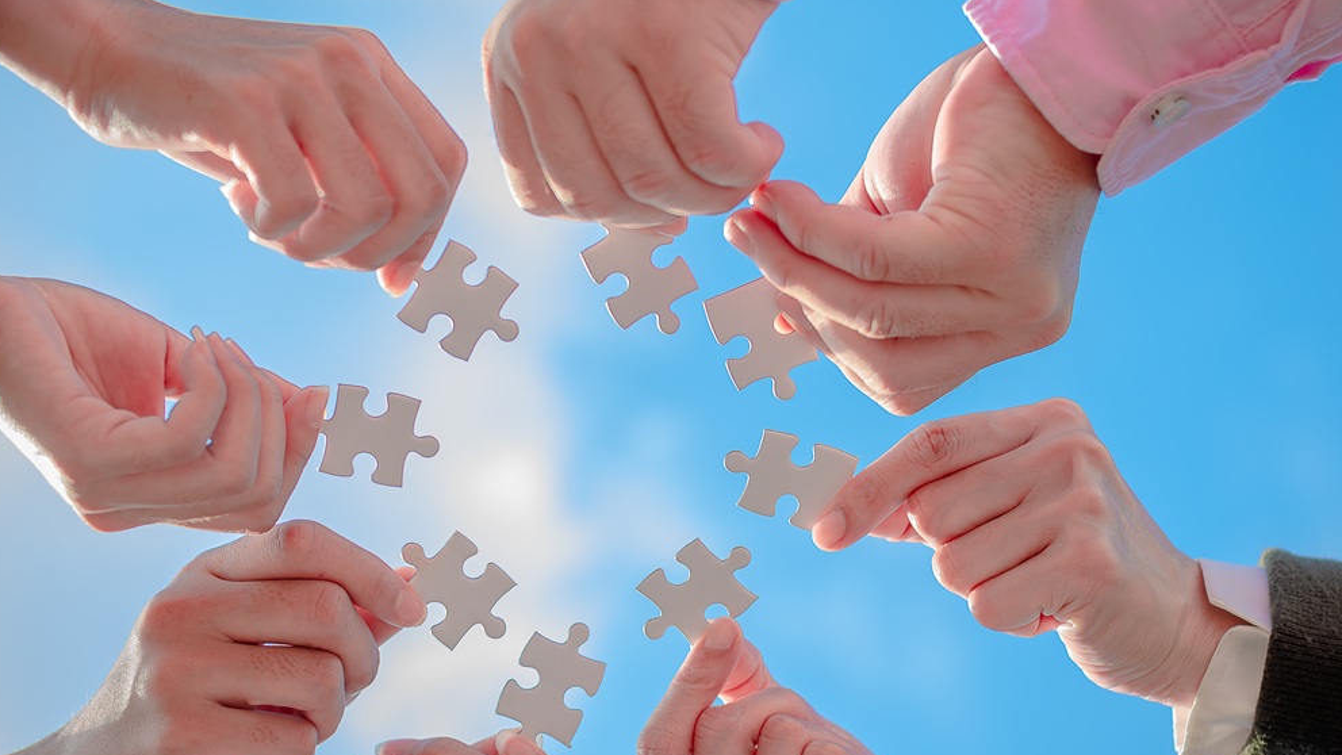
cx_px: 667
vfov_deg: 15.3
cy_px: 379
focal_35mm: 79
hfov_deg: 26.8
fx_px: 2811
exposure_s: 1/400
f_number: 3.2
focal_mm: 50
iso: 100
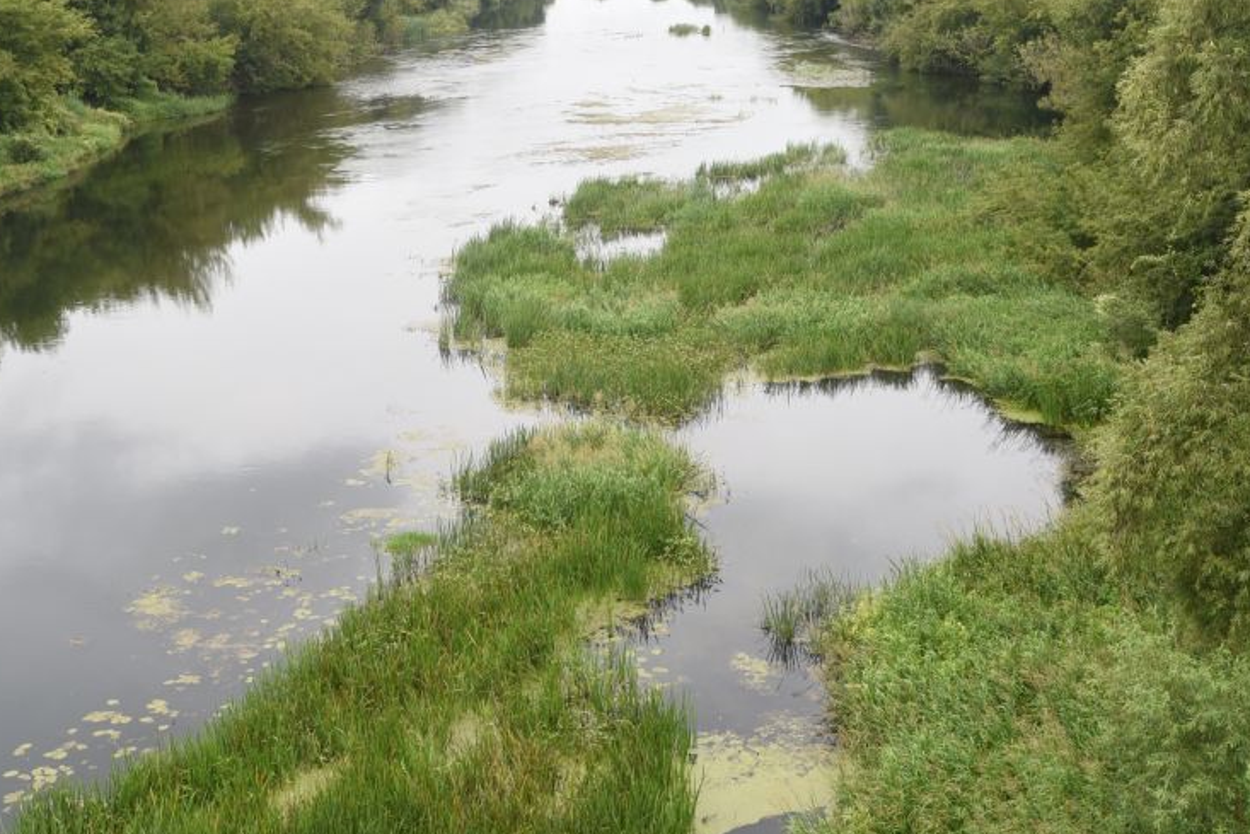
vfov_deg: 24.6
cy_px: 439
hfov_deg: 36.2
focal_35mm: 55
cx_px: 728
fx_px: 1910
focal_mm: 31
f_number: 11
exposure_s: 1/125
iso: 400
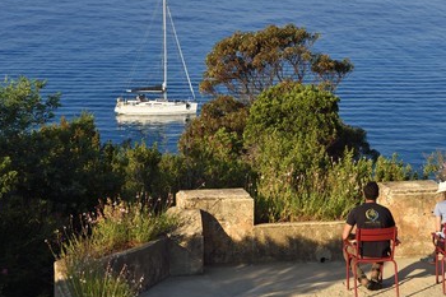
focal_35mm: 114
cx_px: 255
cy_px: 126
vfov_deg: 12.0
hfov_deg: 17.9
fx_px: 1412
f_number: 9
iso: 200
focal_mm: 95
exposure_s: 1/320
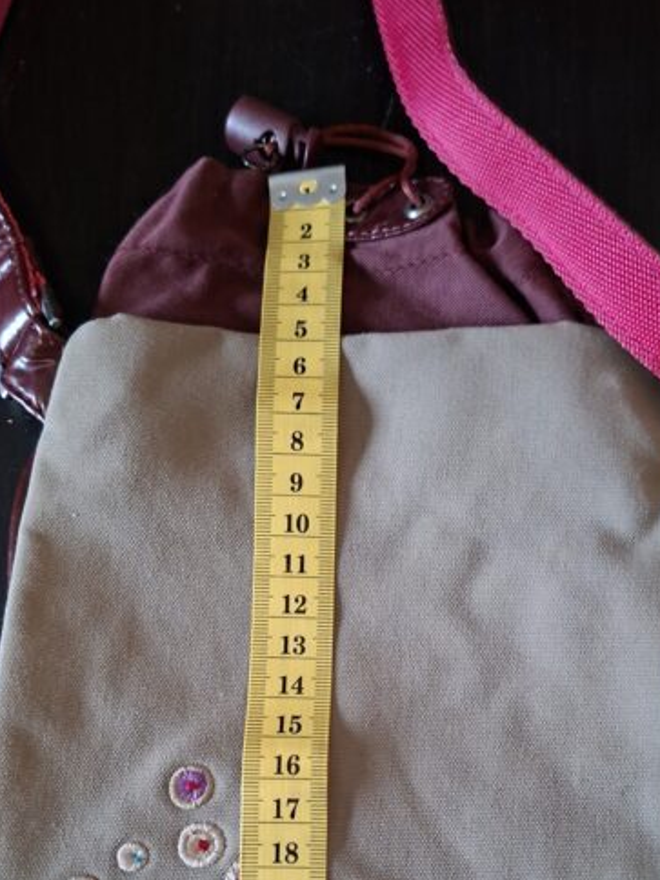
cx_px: 382
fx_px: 966
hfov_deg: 37.6
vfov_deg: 47.1
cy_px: 662
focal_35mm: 38
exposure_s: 1/24
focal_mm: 5.54
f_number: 1.8
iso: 640
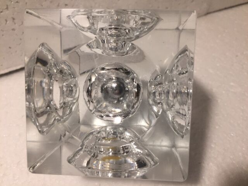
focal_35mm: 29
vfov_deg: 48.2
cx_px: 124
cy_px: 93
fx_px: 208
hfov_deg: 61.7
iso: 64
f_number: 2.2
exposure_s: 1/33
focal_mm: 4.15
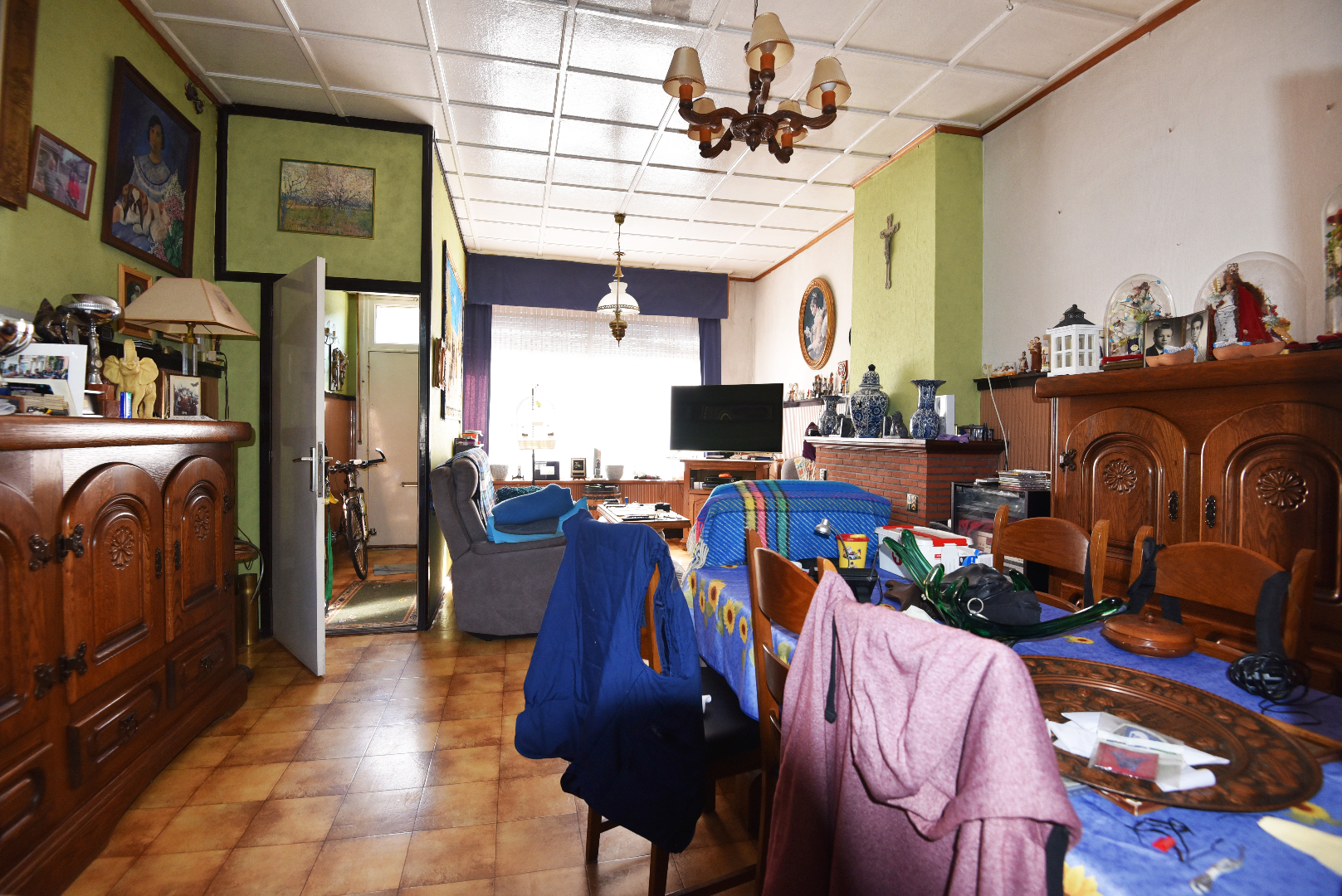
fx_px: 597
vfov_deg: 73.8
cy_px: 448
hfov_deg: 96.7
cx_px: 671
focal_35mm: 16
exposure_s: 1/125
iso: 640
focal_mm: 16
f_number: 5.6
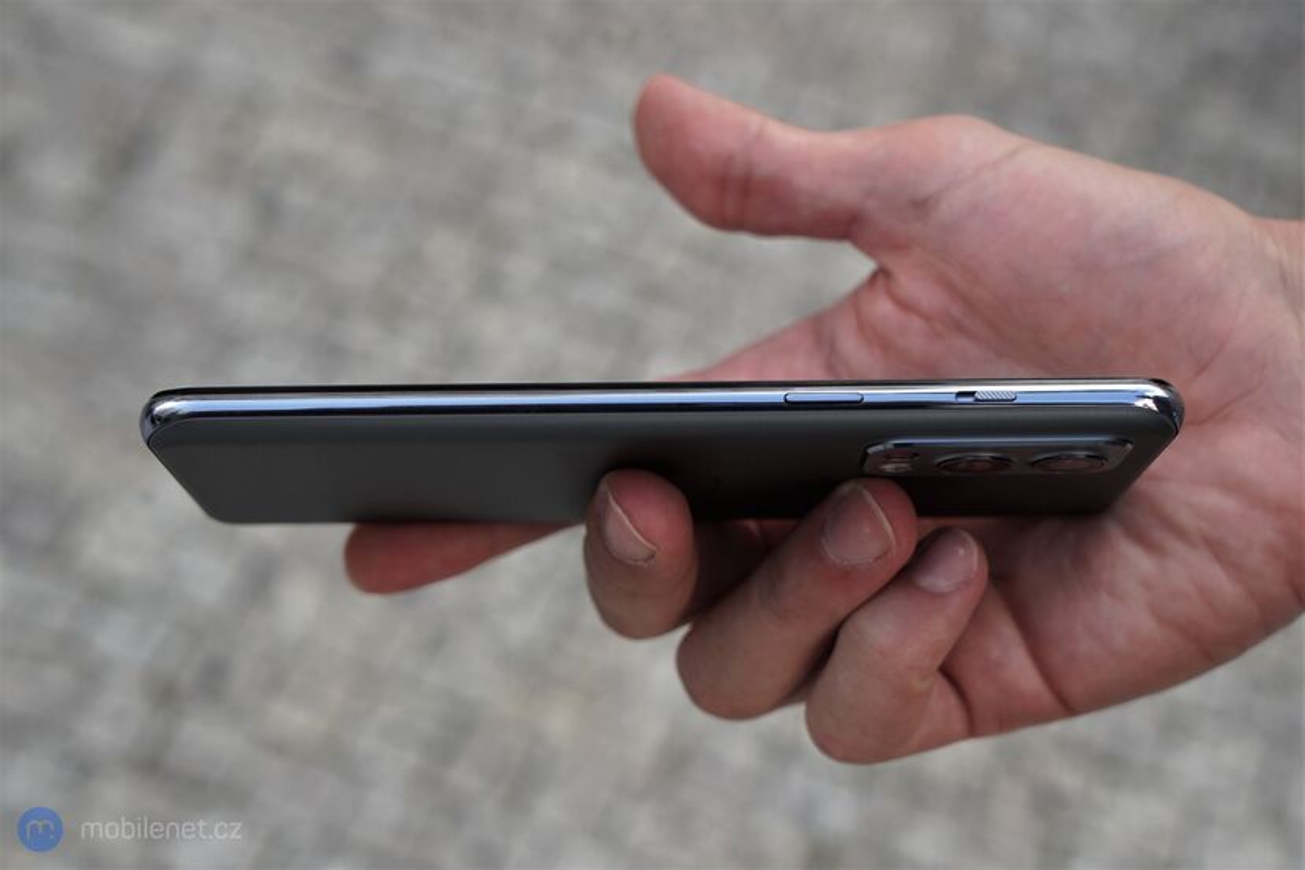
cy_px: 435
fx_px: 1994
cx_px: 652
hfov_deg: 36.2
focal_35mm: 55
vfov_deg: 24.6
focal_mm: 55
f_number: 6.3
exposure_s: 1/160
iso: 160
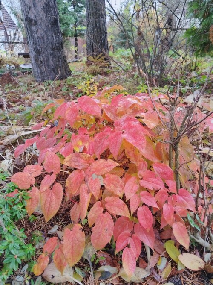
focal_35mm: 26
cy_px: 142
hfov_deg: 53.0
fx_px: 213
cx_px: 106
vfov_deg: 67.3
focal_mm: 4.95
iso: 1106
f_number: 1.9
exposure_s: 1/100
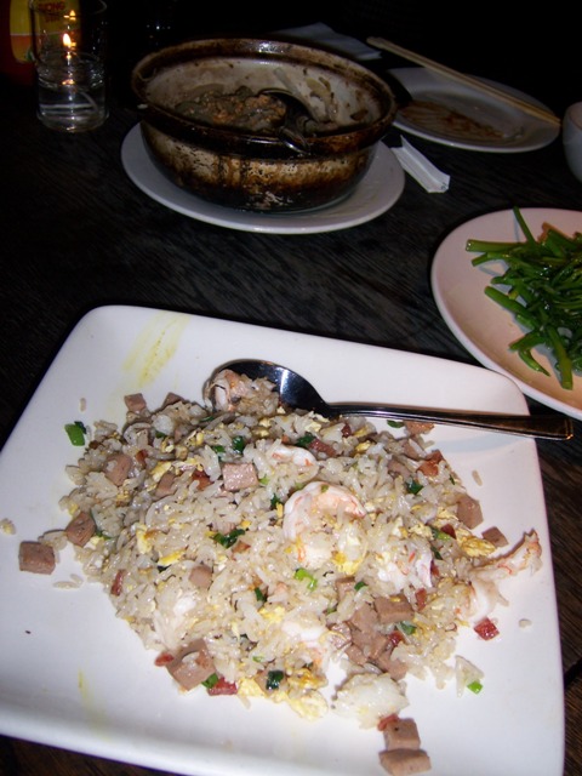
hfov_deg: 39.7
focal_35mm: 36
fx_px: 807
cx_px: 291
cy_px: 388
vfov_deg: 51.4
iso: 100
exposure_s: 1/60
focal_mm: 6
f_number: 2.8
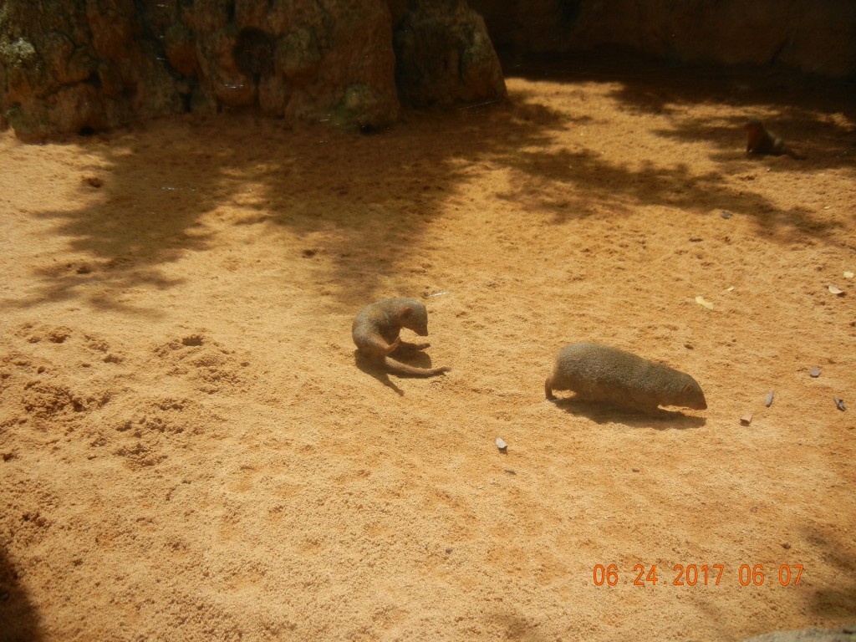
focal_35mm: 30
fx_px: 742
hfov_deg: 60.0
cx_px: 428
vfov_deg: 46.8
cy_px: 321
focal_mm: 5.4
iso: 160
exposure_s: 1/991
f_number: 3.5
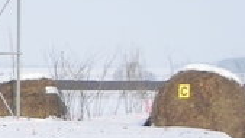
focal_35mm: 212
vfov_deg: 5.7
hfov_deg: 9.2
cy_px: 160
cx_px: -323
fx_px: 1377
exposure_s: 1/385
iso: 160
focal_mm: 7.3
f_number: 6.3
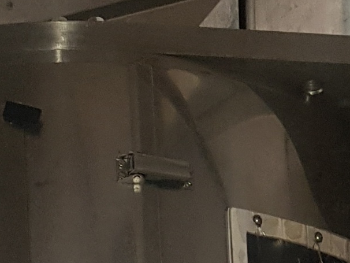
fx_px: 1416
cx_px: 156
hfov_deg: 14.1
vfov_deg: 8.7
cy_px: 807
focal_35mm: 140
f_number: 1.7
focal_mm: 4.3
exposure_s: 1/18
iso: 125
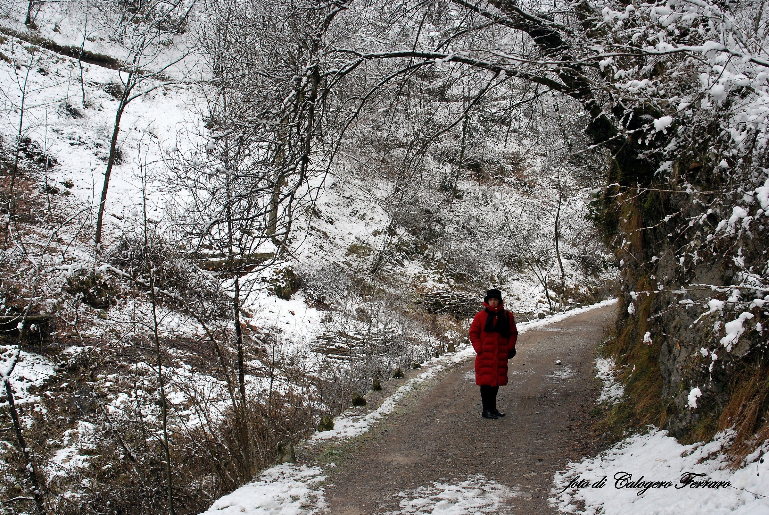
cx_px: 384
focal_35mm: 42
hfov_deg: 46.4
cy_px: 258
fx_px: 898
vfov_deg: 32.0
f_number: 7.1
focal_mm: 28
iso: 200
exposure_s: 1/60
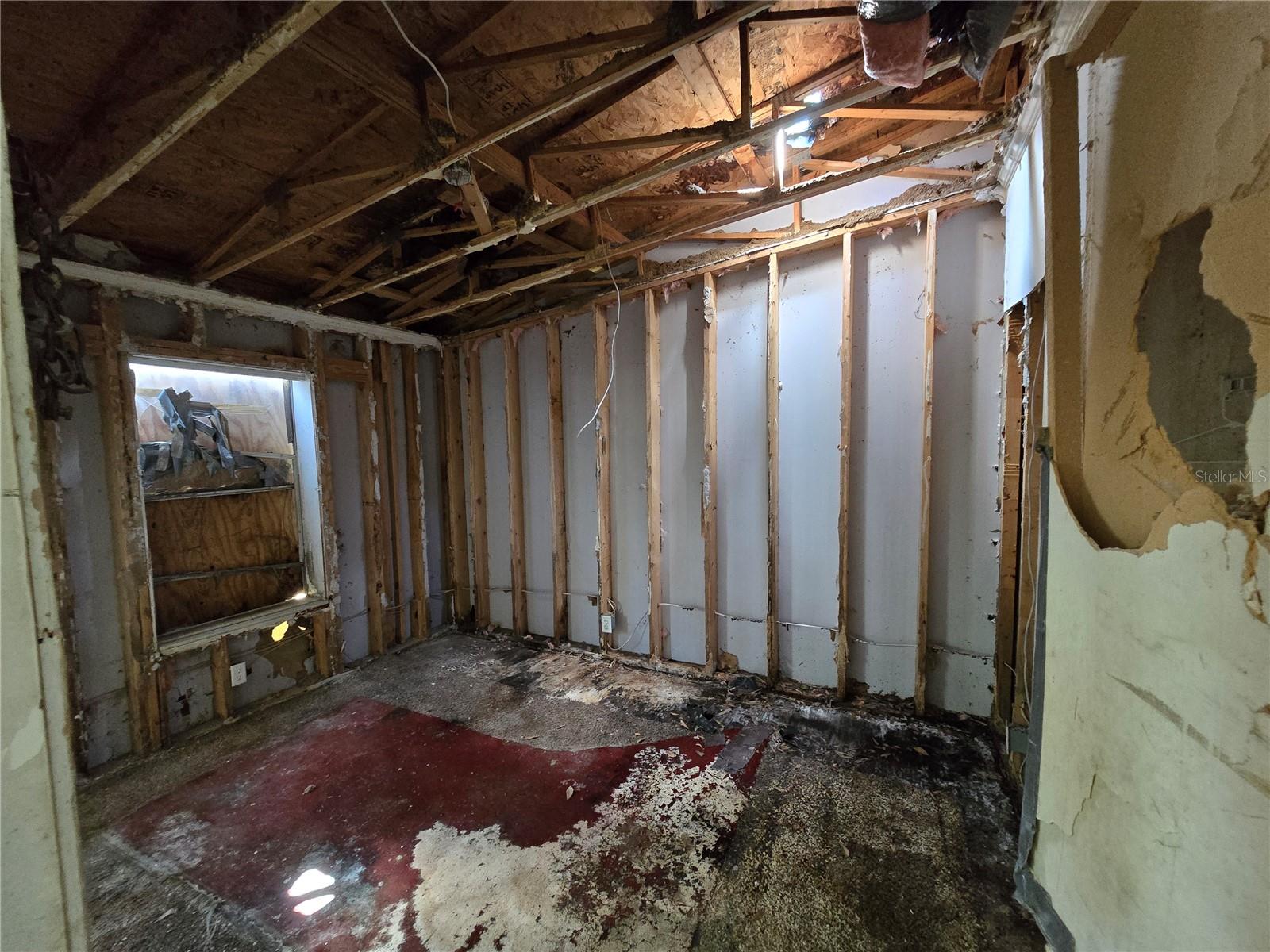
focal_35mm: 13
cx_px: 635
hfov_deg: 106.2
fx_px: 477
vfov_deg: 89.9
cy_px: 476
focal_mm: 2.2
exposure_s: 1/60
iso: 1250
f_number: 2.2
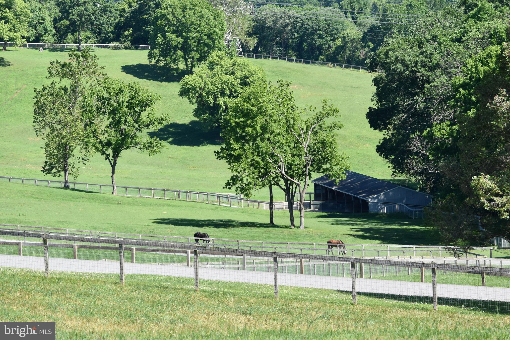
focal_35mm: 129
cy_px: 170
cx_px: 255
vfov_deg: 10.6
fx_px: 1827
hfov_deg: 15.9
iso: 400
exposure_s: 1/1250
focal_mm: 86
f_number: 5
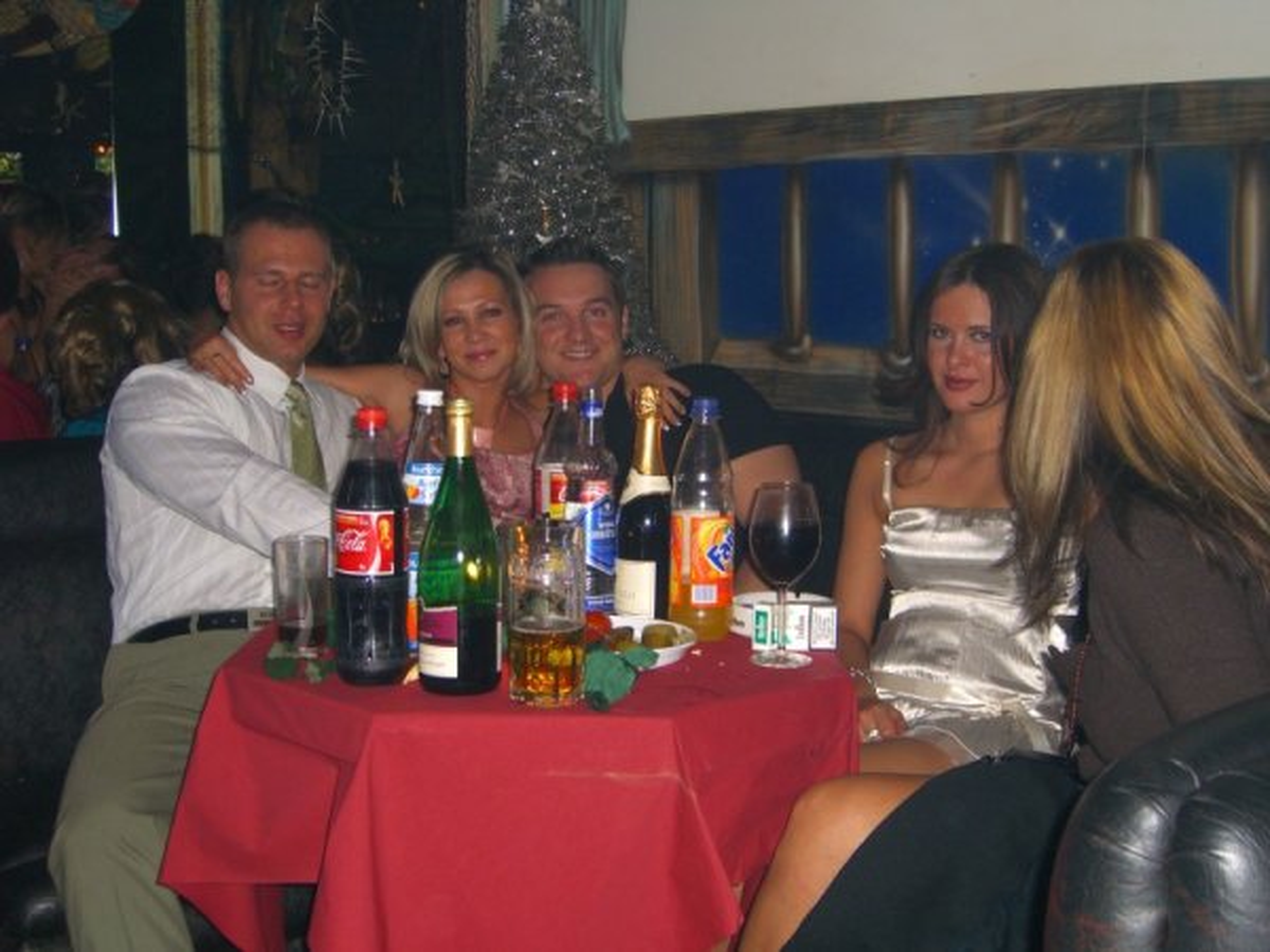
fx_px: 1688
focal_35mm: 46
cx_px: 635
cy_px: 476
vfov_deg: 31.5
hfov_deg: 41.2
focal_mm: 9.5
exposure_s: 1/60
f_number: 3.1
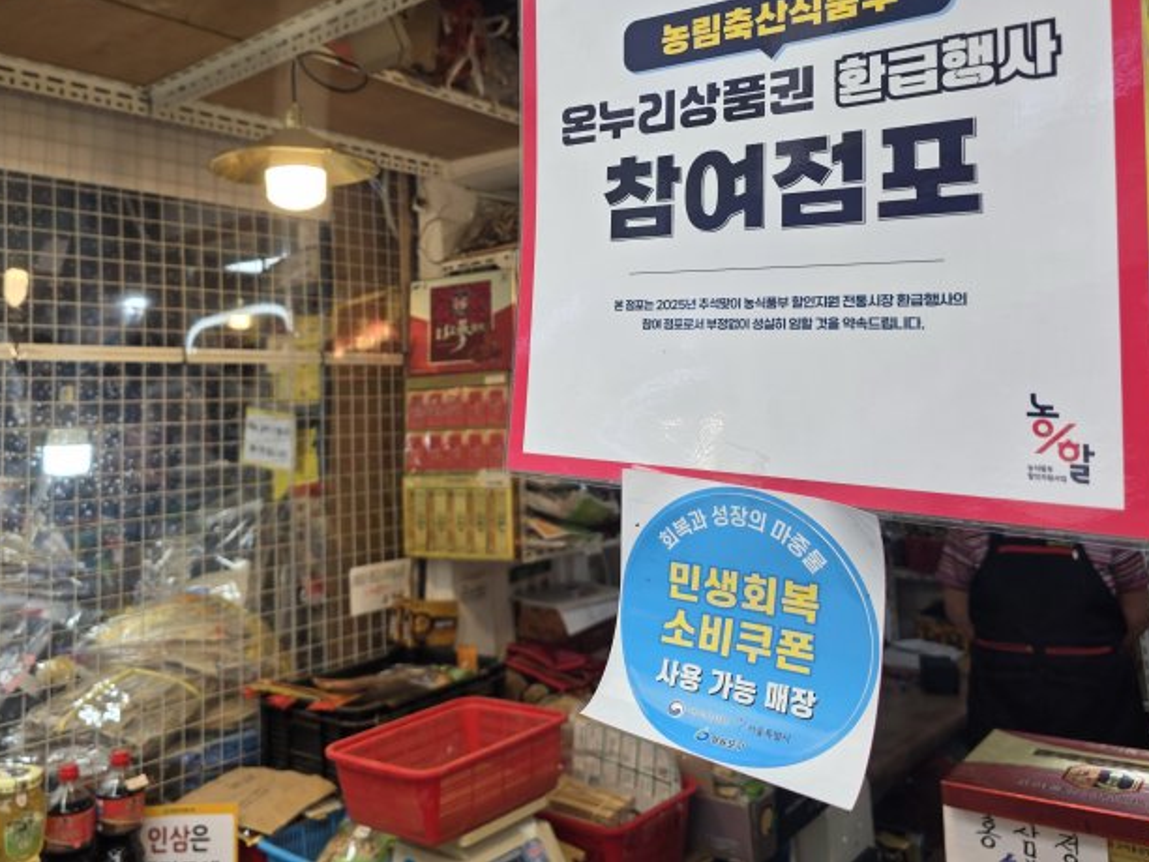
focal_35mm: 30
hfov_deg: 59.7
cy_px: 302
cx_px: 485
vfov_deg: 46.2
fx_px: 996
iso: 25
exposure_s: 1/120
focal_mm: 6.3
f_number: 1.7
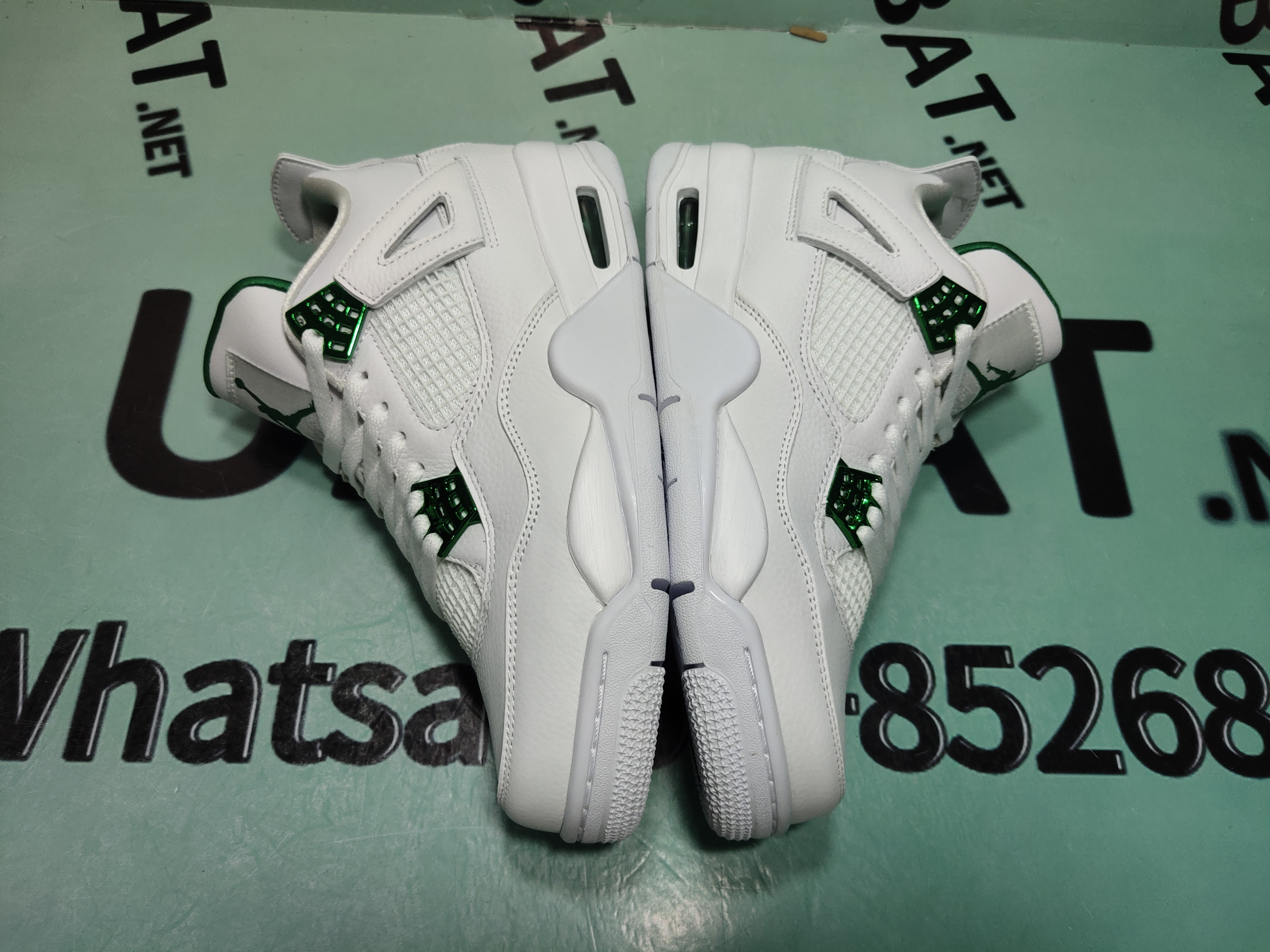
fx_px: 1101
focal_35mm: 30
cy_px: 476
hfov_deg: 60.0
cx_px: 635
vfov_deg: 46.8
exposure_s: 1/115
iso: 50
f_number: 1.79
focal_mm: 4.35
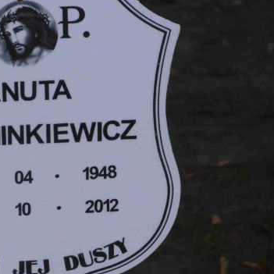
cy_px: 143
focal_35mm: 387
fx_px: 3466
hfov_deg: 4.5
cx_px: 41
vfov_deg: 4.5
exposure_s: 1/200
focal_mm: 42.54
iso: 125
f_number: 5.7
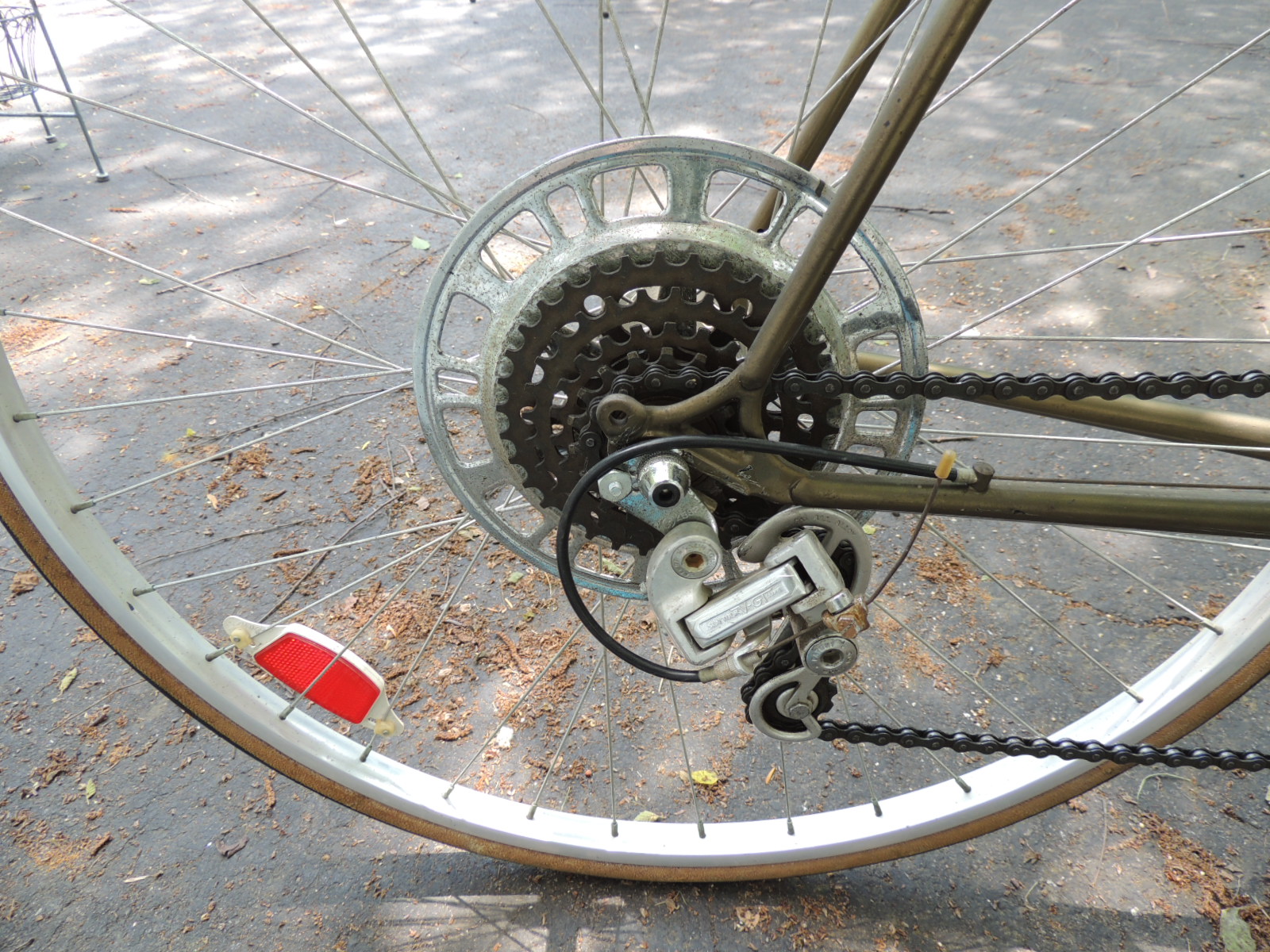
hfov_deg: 71.6
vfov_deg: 56.8
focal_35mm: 24
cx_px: 635
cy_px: 476
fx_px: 881
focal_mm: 4.3
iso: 100
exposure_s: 1/80
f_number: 3
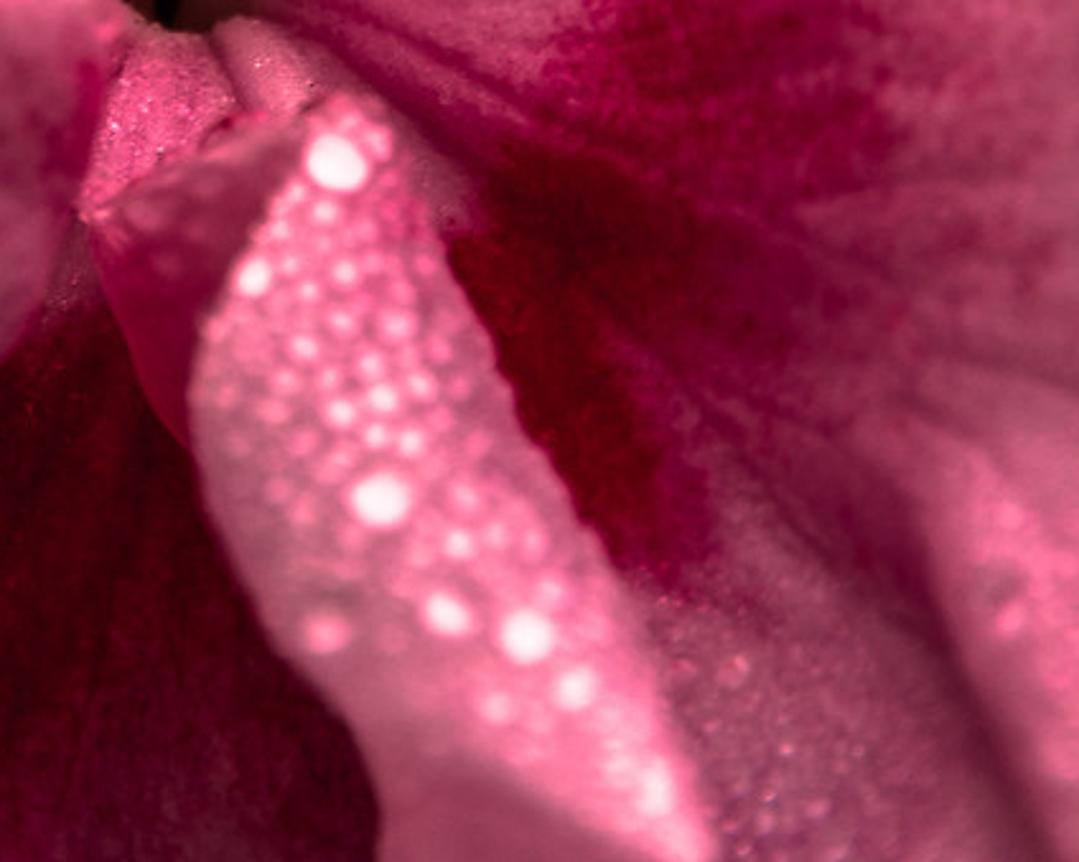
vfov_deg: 2.8
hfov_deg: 3.5
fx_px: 17815
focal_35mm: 558
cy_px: -264
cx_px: 66
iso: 100
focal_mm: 70
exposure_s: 1/50
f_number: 10
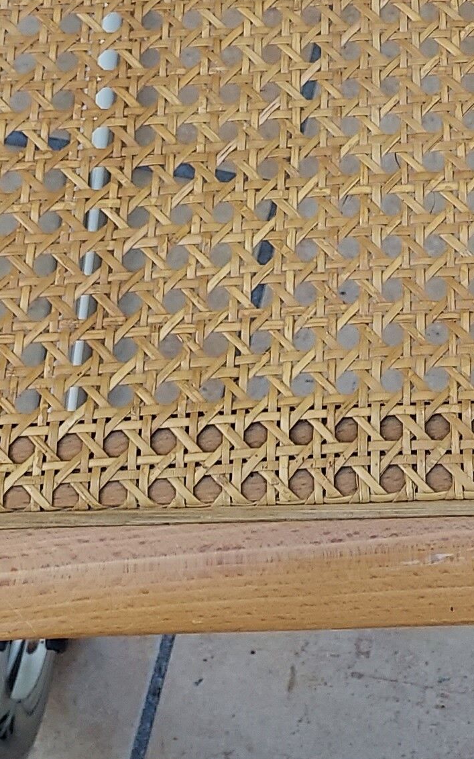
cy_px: -423
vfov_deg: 19.6
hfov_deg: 14.3
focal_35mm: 90
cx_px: 469
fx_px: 1860
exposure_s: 1/124
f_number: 1.8
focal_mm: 4.6
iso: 40
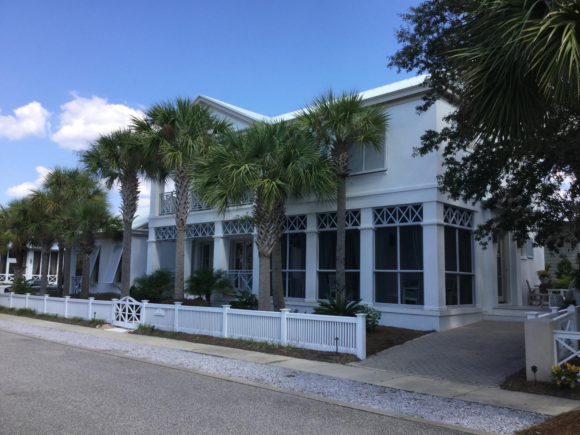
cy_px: 218
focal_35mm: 31
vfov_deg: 45.4
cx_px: 290
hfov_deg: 58.4
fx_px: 519
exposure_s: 1/702
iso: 25
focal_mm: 3.3
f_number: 2.4
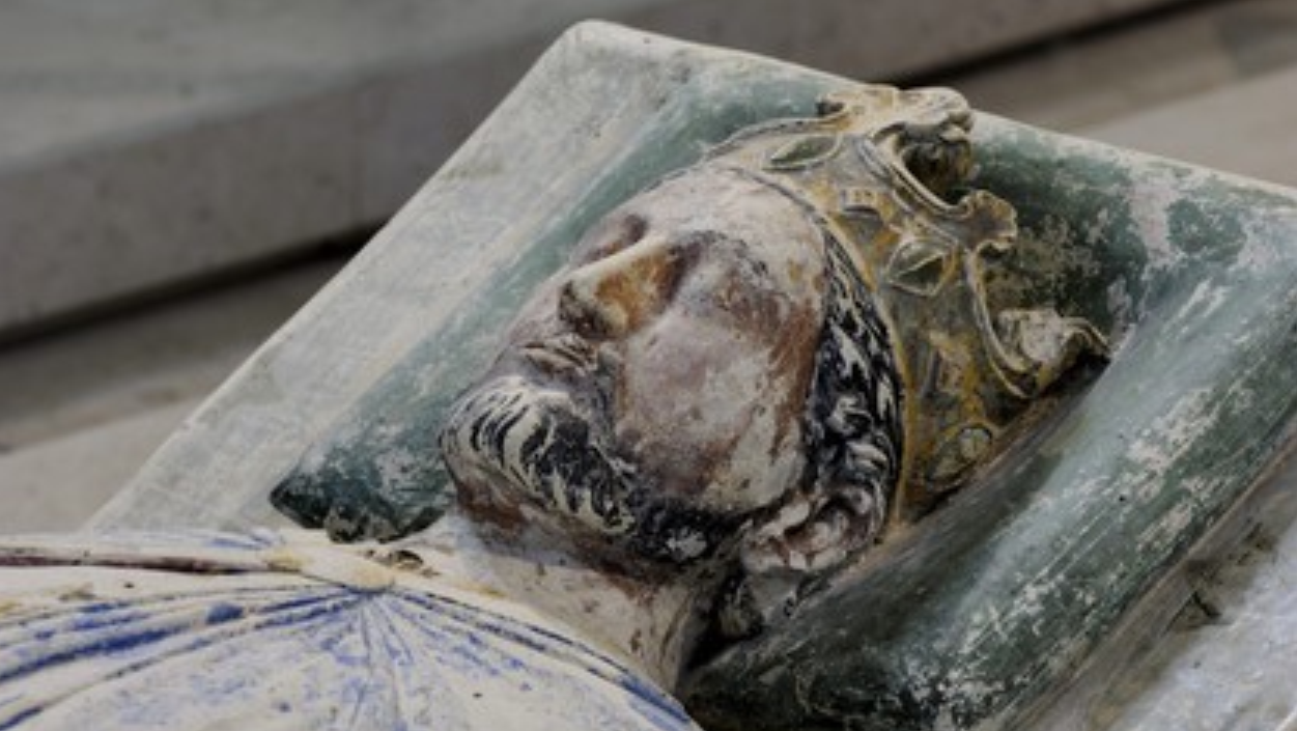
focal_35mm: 190
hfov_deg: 11.3
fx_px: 6537
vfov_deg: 6.4
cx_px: 648
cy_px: 429
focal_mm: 120
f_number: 7.1
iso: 100
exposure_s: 1/2.5
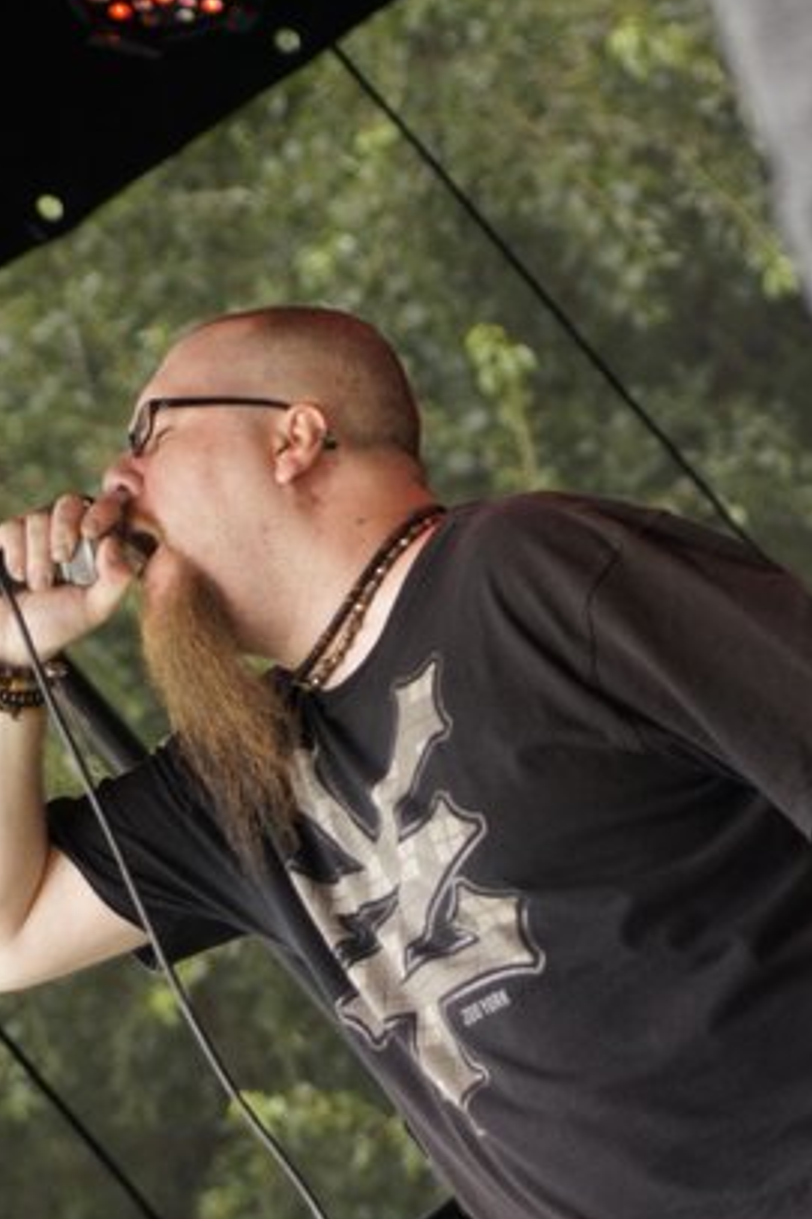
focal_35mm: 283
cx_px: 283
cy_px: 810
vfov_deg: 7.3
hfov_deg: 4.9
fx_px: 9582
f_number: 5.6
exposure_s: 1/250
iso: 800
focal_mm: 140
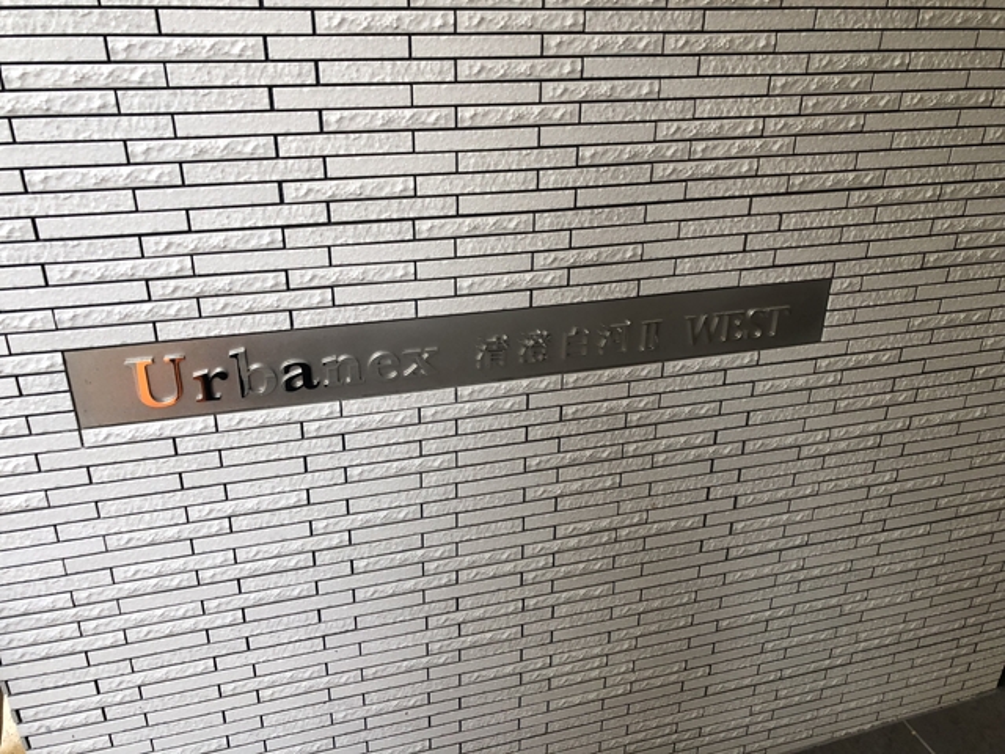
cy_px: 377
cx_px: 502
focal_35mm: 28
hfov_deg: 63.4
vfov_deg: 49.7
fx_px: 813
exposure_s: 1/30
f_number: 1.8
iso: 25
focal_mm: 3.99
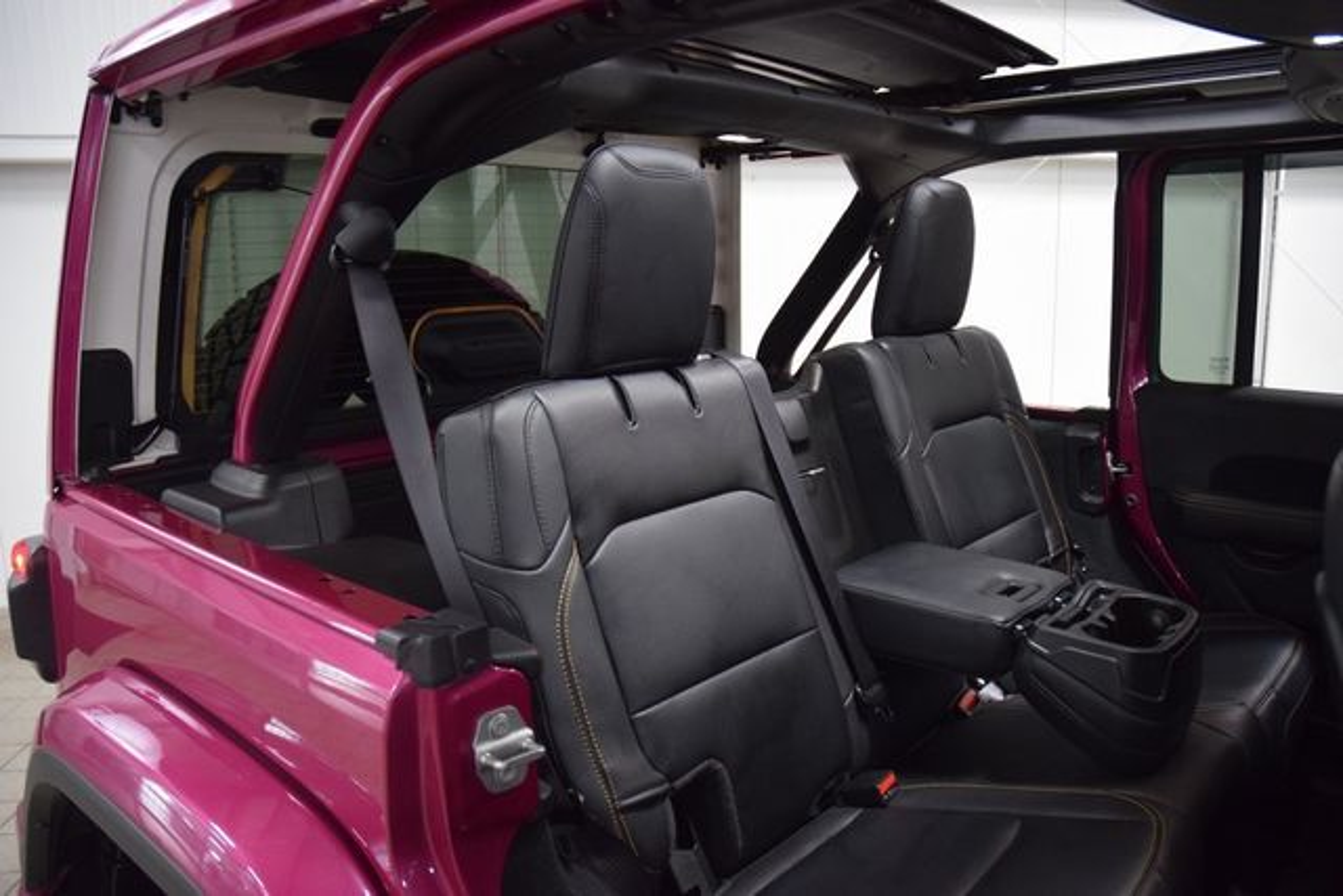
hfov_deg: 67.4
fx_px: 1007
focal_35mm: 27
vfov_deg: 48.0
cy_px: 448
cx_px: 672
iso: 1600
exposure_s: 1/60
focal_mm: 18
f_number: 4
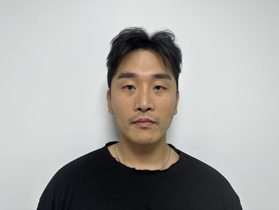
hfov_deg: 71.6
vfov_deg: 56.8
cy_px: 105
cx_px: 140
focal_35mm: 24
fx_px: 193
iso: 125
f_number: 1.78
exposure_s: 1/120
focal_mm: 6.86
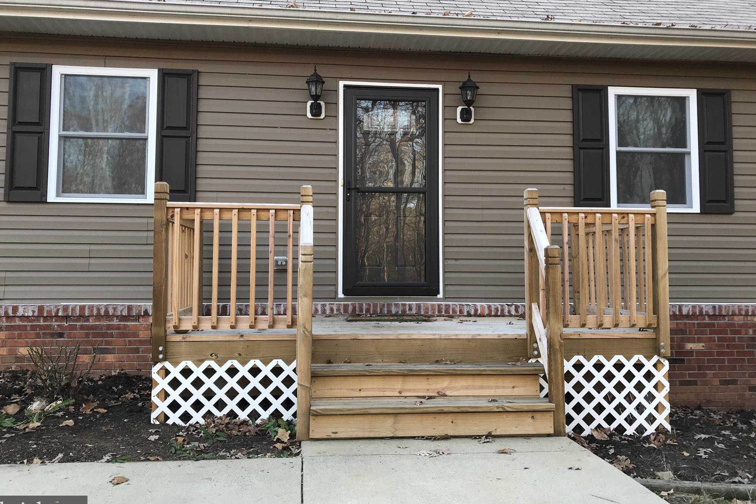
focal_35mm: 30
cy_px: 235
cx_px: 382
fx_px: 630
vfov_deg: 43.6
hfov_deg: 61.9
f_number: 1.8
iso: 20
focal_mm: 3.99
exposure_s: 1/131
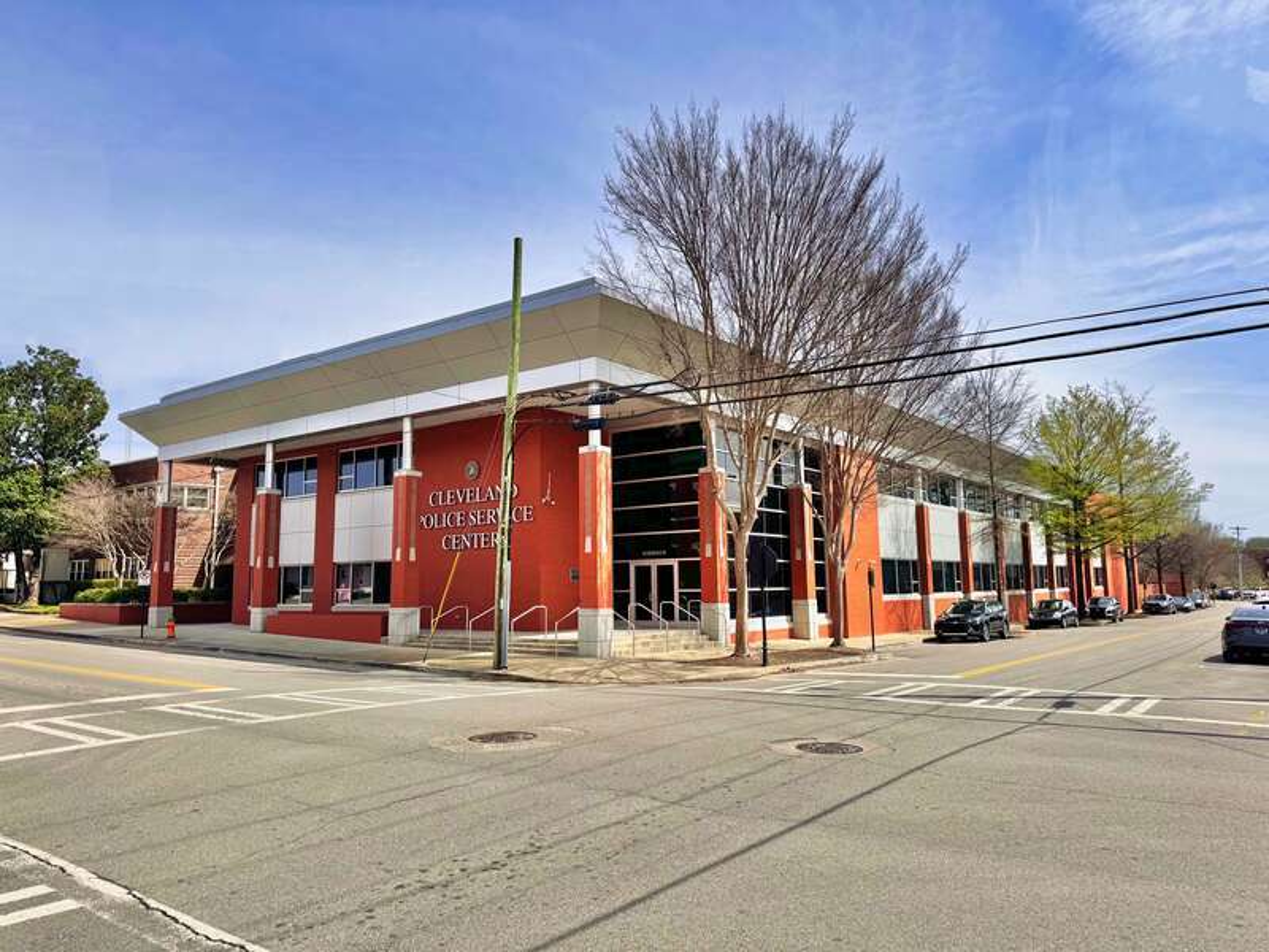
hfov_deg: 71.6
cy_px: 476
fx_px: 880
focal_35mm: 24
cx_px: 634
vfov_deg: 56.8
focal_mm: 6.76
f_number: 1.78
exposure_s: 1/6410
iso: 80
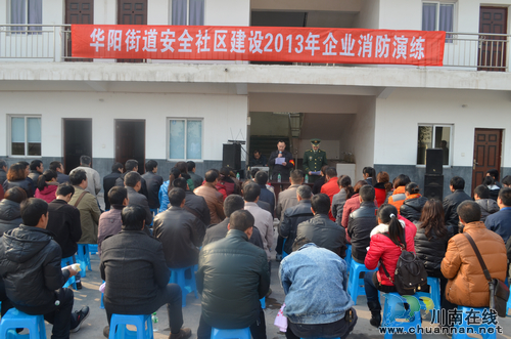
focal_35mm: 33
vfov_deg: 39.8
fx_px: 467
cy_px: 170
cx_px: 256
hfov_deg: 57.3
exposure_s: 1/200
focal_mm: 22
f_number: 7.1
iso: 200
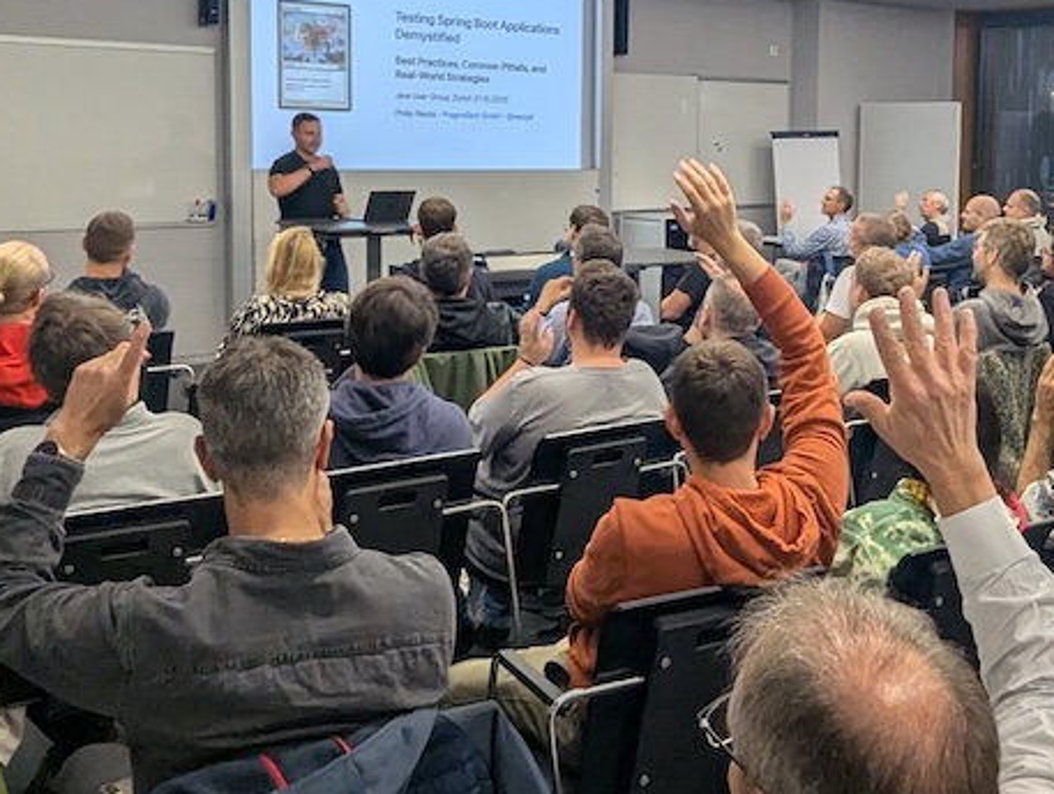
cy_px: 233
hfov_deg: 44.2
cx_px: 692
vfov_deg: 33.9
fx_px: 1281
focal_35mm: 42
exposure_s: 1/100
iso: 106
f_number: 2.2
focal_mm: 2.35
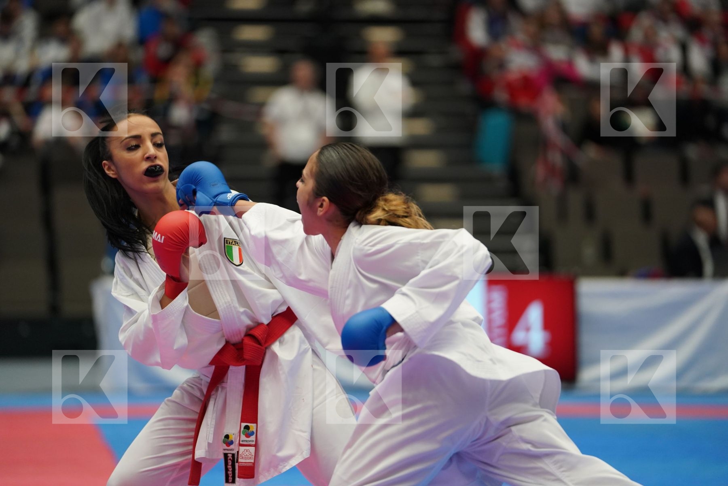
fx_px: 3781
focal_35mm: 187
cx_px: 364
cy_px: 243
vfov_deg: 7.3
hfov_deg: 11.0
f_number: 2.8
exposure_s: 1/1000
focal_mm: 187
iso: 2000
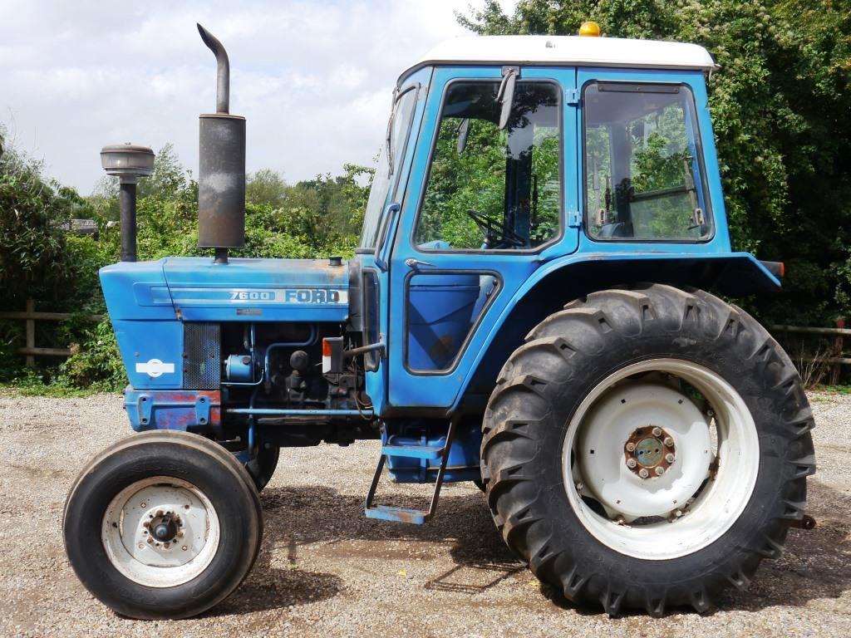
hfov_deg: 49.0
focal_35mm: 38
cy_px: 319
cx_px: 426
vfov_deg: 37.7
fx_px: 934
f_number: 7.1
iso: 160
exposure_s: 1/320
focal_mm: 19
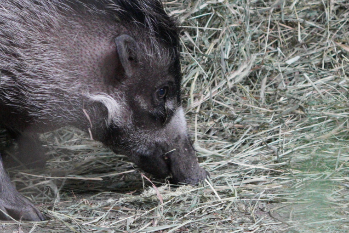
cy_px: 104
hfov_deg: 3.1
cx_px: 97
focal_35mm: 674
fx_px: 6538
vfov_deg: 2.0
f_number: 6.3
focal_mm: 211
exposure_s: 1/250
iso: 6400
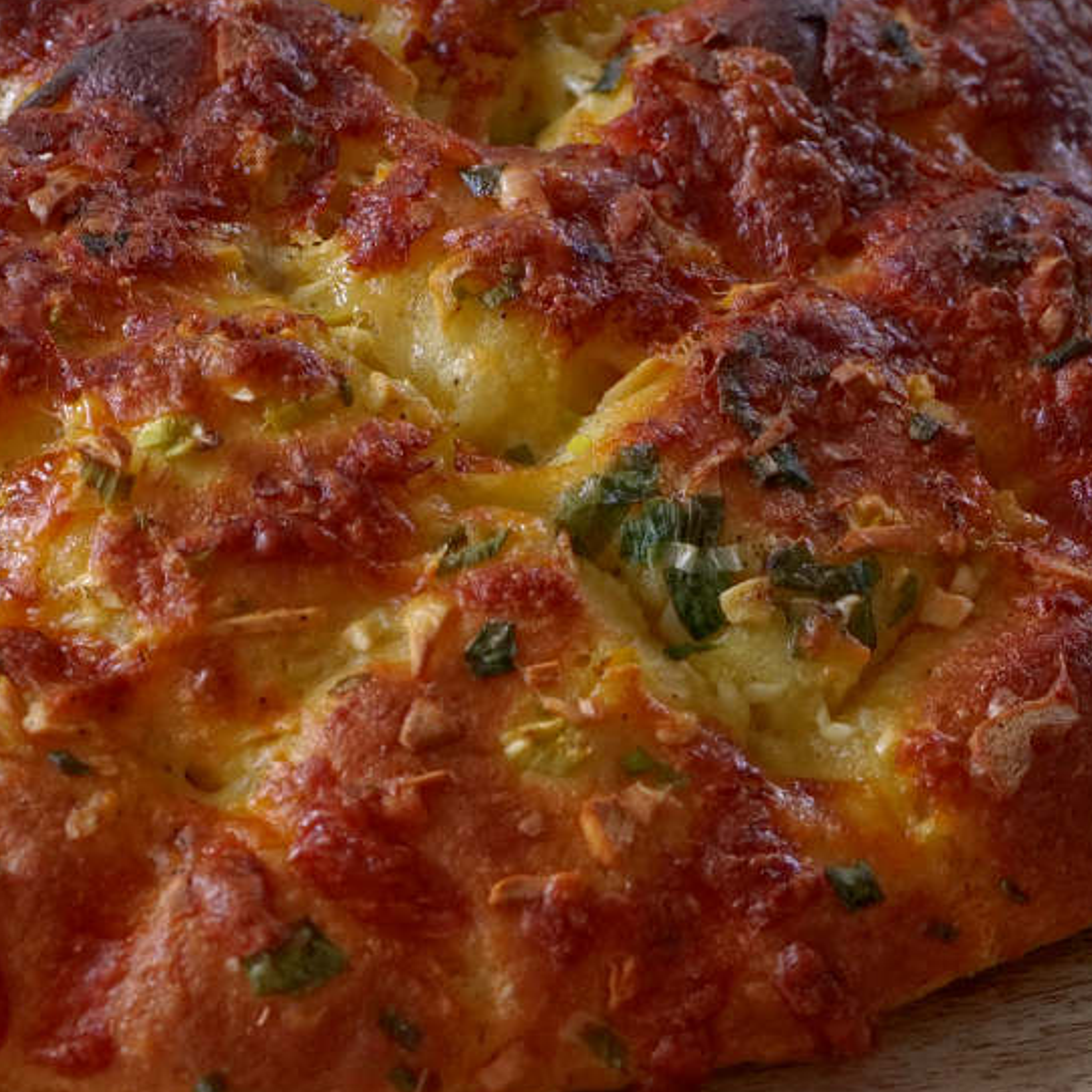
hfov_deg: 6.8
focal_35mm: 256
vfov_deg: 6.8
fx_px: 9137
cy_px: 375
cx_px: 298
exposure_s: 1/60
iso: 3200
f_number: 8
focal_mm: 85
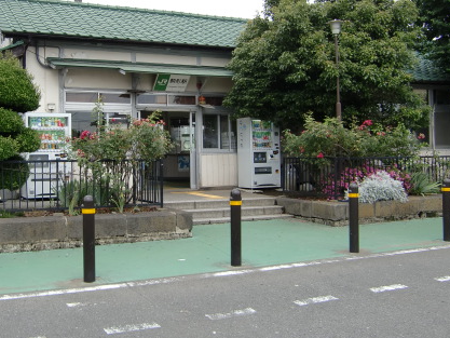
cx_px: 153
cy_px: 147
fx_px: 559
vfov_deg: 33.6
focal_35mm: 43
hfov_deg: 43.3
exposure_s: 1/640
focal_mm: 4.9
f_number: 2.6
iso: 64
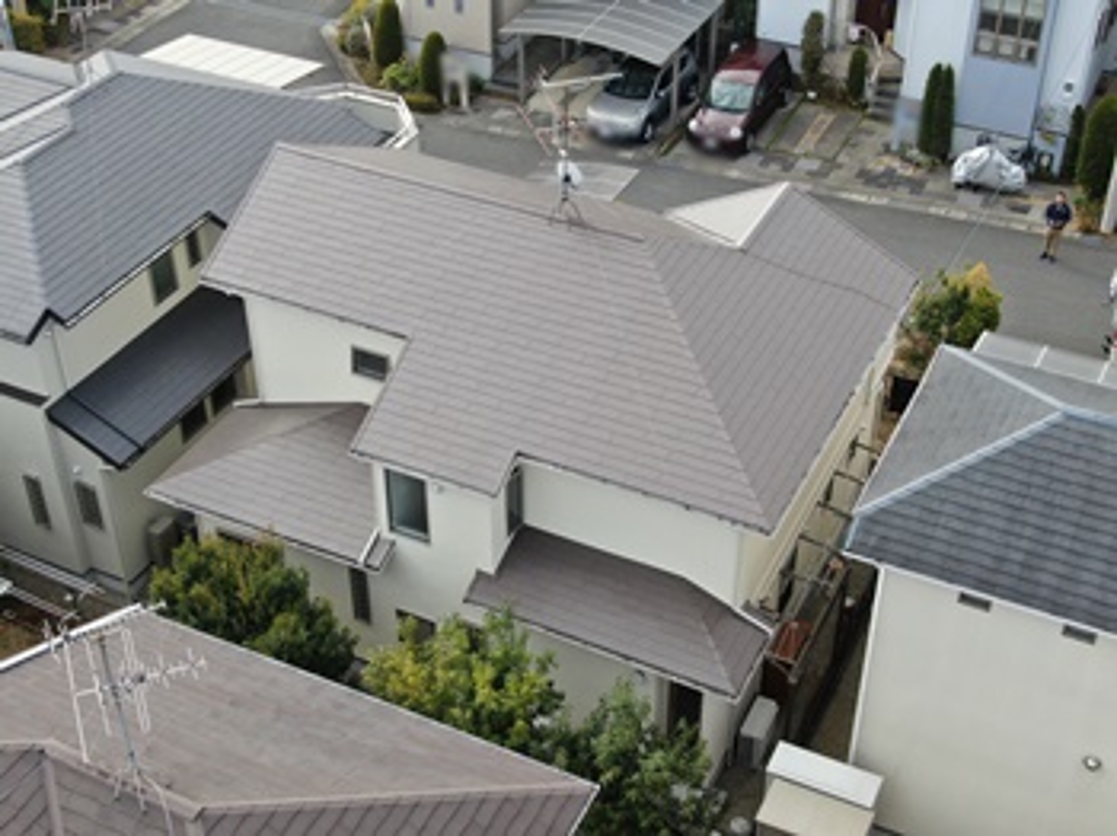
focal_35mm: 47
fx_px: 1516
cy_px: 418
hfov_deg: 40.5
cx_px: 558
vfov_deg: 30.8
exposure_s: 1/200
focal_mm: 8.42
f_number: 3.8
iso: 100
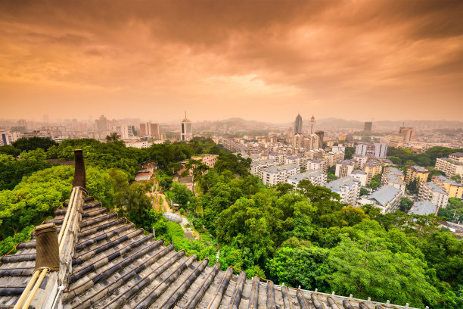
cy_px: 154
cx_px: 232
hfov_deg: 104.3
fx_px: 180
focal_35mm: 14
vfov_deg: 81.2
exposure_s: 1/40
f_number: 6.3
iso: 100
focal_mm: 14
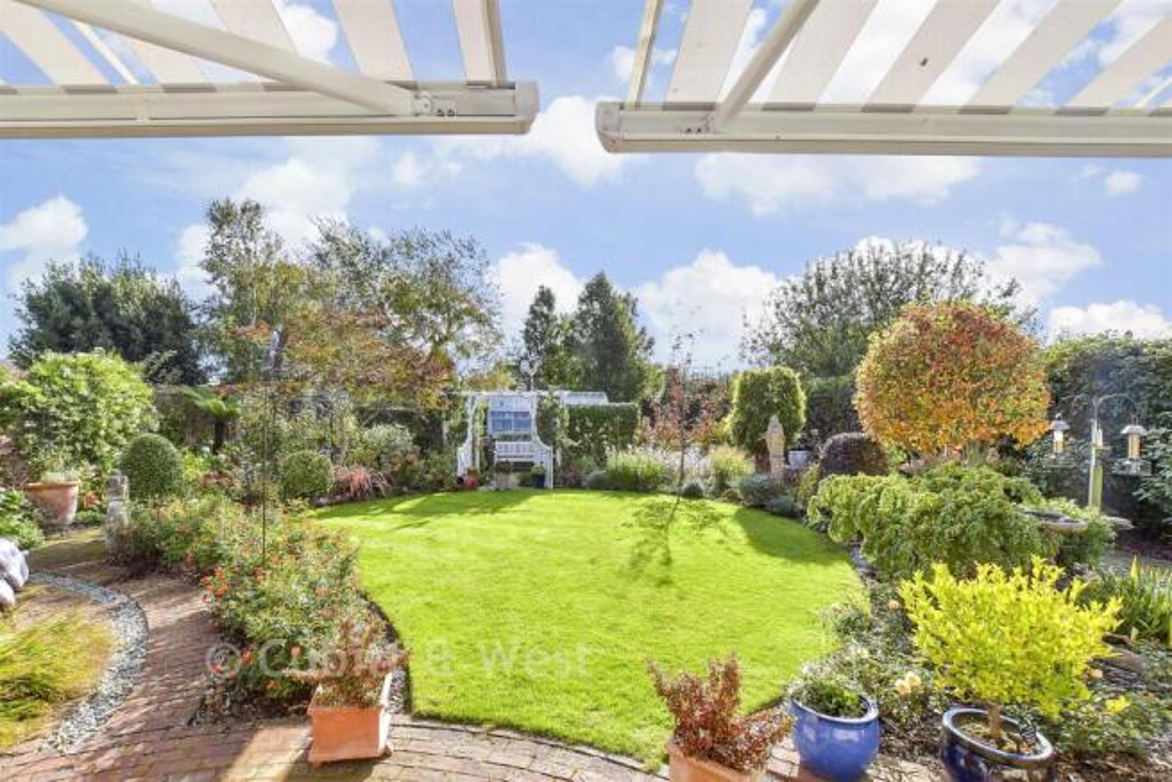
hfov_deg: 100.4
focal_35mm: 15
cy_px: 391
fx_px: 488
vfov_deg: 77.4
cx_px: 586
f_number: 9
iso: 500
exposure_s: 1/500
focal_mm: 10
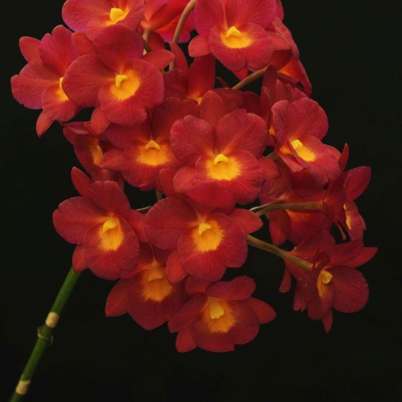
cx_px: 200
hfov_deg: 16.0
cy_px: 176
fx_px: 1432
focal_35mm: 109
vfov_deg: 16.0
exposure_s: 1/20
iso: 640
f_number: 16
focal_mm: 85
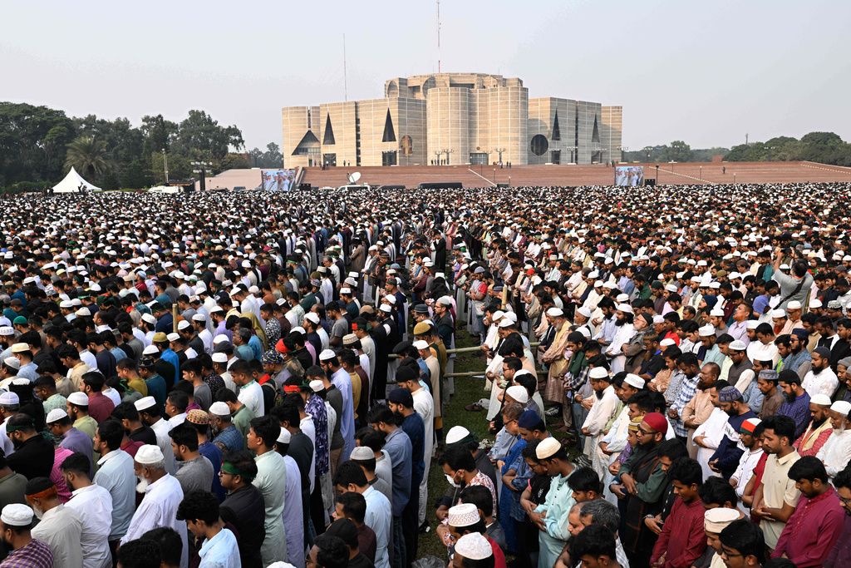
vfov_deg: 37.9
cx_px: 426
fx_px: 827
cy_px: 284
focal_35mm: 35
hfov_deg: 54.4
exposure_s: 1/250
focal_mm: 35
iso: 200
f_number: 6.3
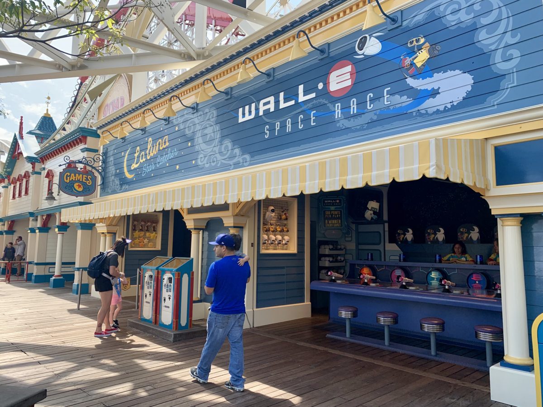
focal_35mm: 26
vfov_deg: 53.1
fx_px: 408
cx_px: 272
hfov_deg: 67.3
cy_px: 204
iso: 25
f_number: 1.8
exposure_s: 1/520
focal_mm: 4.25
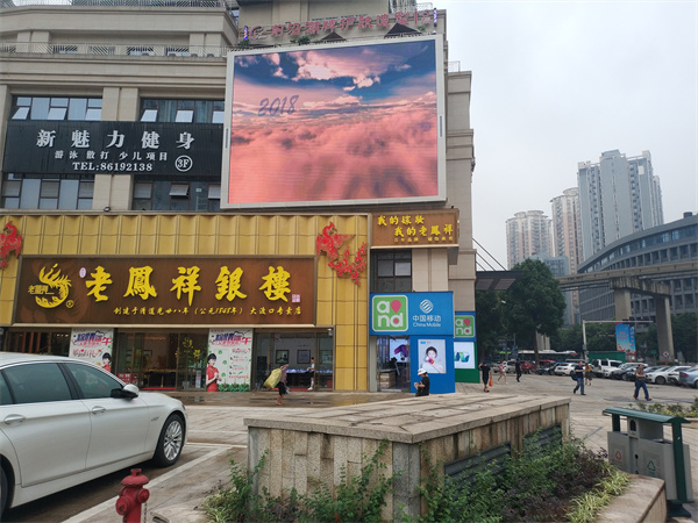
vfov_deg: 44.2
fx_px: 645
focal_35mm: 32
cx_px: 349
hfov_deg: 56.8
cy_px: 262
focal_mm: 4.5
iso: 100
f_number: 2
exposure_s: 1/562
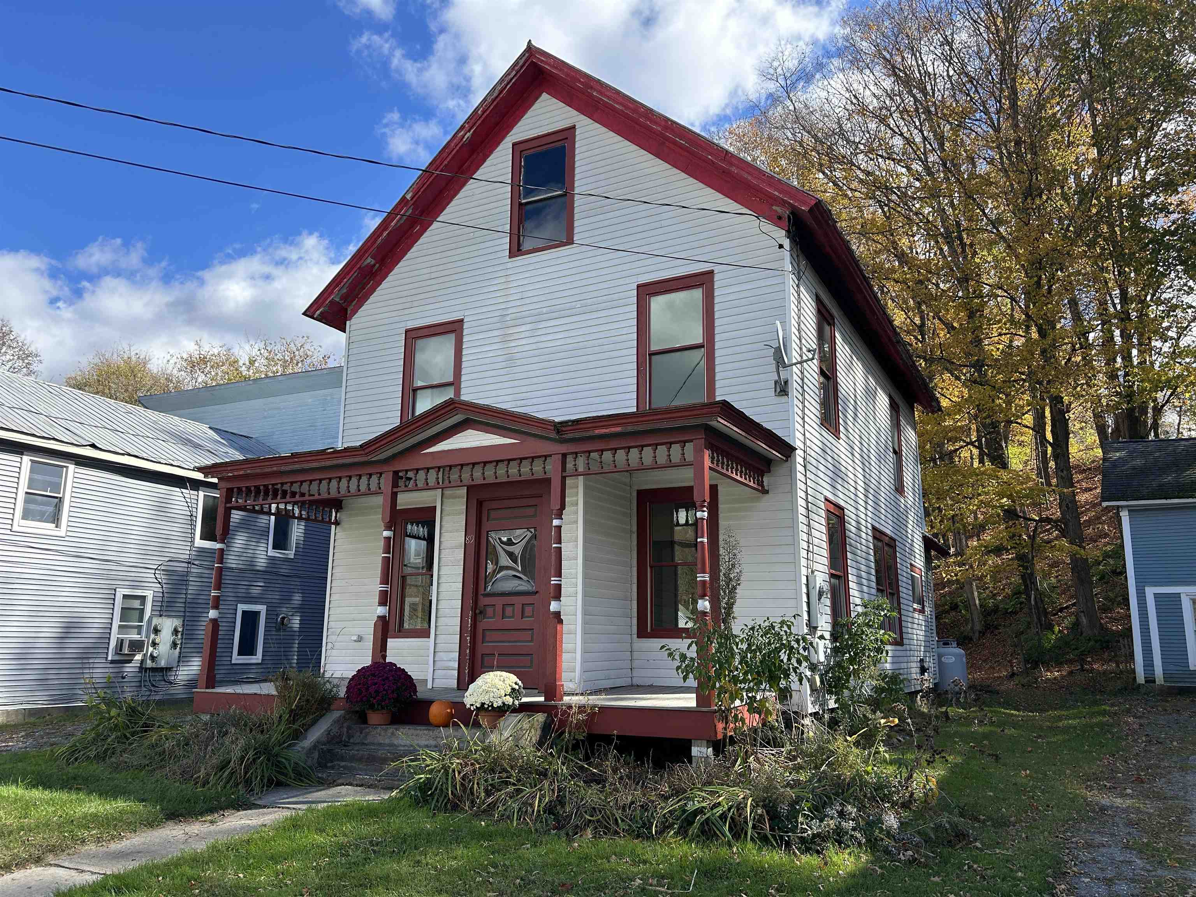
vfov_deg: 53.1
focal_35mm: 26
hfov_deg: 67.3
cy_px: 448
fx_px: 898
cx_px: 598
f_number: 1.5
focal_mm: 5.7
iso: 50
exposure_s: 1/1779
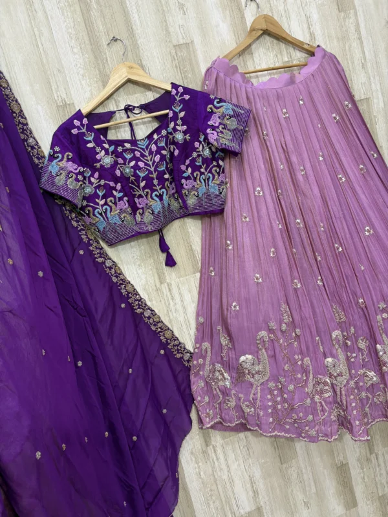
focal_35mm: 26
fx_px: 389
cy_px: 258
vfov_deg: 67.3
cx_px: 194
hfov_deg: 53.1
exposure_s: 1/50
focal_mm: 6
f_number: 1.6
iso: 80
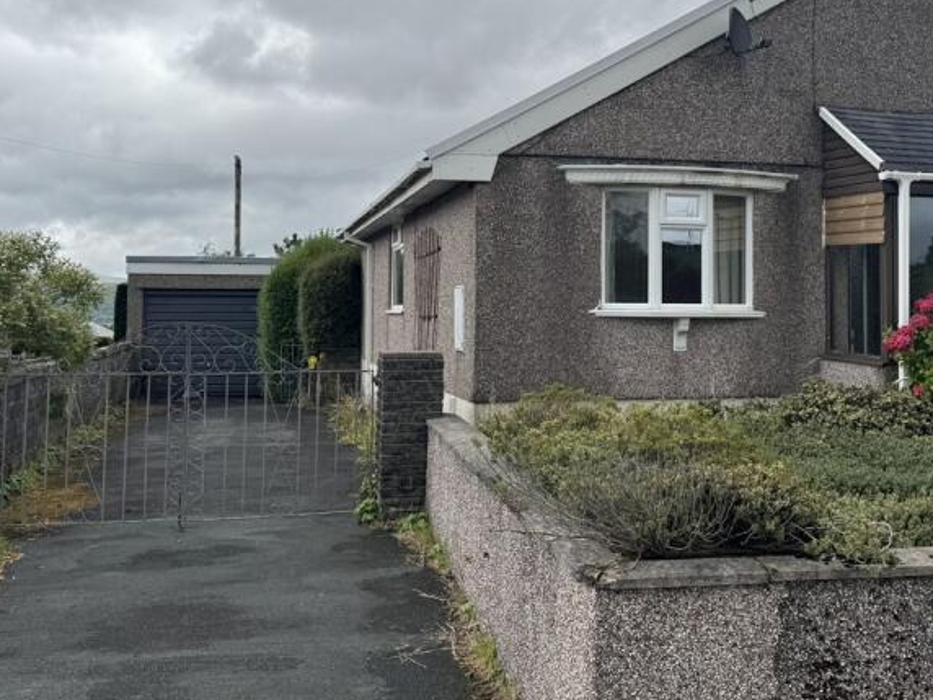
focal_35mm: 43
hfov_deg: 43.4
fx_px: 1159
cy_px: 240
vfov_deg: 33.3
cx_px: 595
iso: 80
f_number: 1.78
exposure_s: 1/3413
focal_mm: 6.76
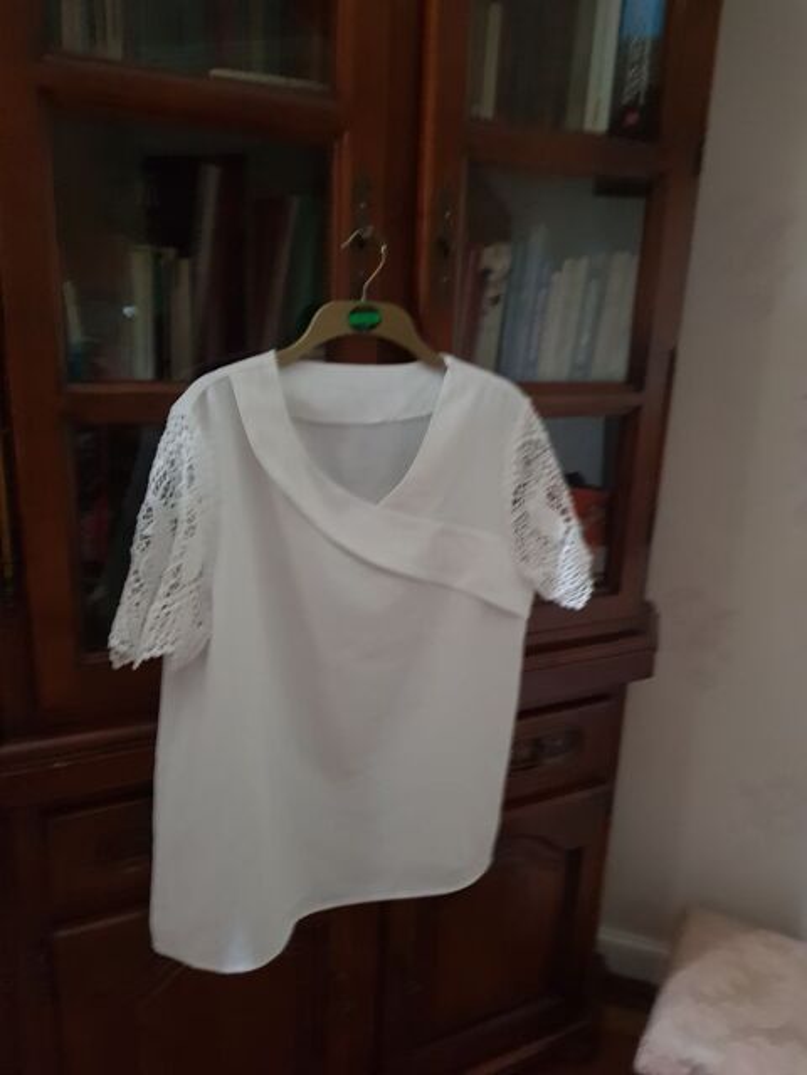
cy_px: 538
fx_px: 808
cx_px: 404
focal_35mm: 26
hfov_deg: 53.1
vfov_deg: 67.3
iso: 500
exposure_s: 1/10
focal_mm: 4.2
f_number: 1.7
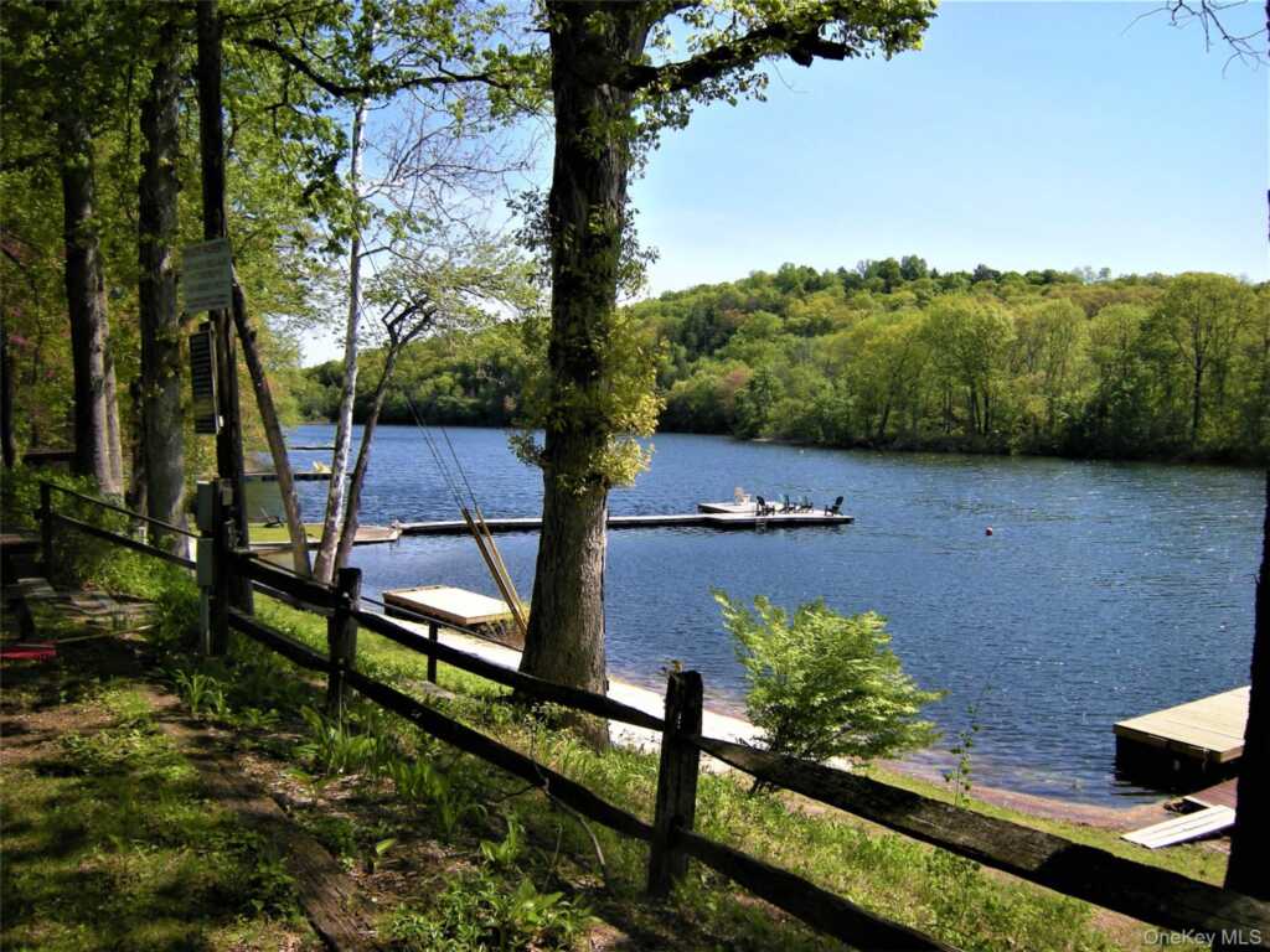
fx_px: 1027
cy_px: 476
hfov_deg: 63.4
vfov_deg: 49.7
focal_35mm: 28
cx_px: 635
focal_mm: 4.7
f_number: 5.6
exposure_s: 1/238
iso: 64
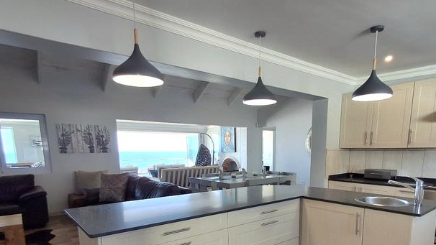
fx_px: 266
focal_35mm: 23
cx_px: 232
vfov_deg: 46.5
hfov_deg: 78.6
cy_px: 201
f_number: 2.2
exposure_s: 1/120
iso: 40
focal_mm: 1.64
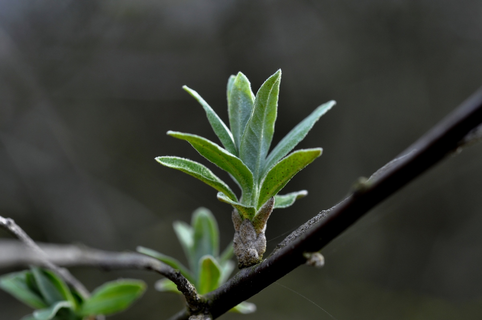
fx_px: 1204
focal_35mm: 90
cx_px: 241
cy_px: 160
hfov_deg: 22.6
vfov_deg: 15.2
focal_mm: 60
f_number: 8
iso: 200
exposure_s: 1/125
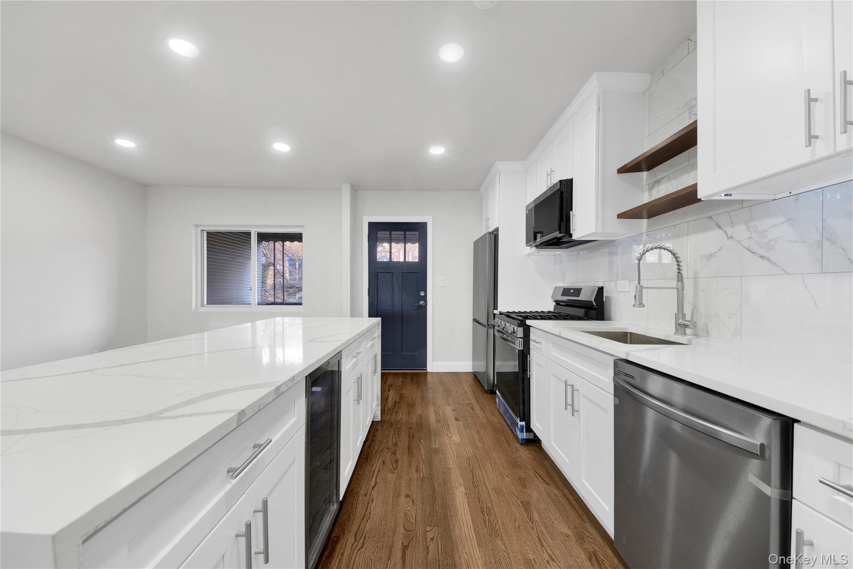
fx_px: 284
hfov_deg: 112.6
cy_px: 284
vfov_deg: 90.0
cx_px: 426
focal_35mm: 12
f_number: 9
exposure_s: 1/5
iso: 100
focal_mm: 8
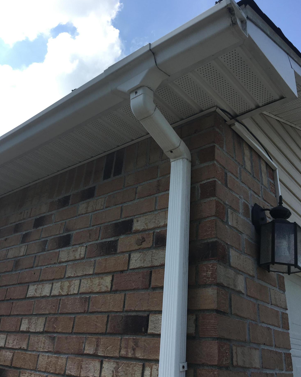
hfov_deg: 47.1
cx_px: 154
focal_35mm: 31
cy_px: 177
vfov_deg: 57.1
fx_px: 345
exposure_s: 1/1374
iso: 25
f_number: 2.2
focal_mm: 4.15
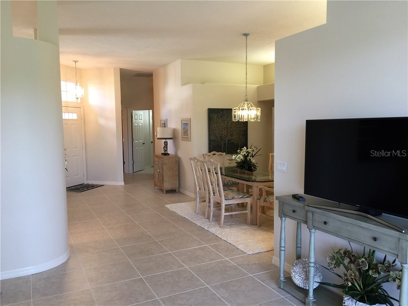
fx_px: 342
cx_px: 204
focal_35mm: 29
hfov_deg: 61.7
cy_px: 153
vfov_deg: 48.2
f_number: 2.2
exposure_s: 1/15
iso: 32
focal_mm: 4.15
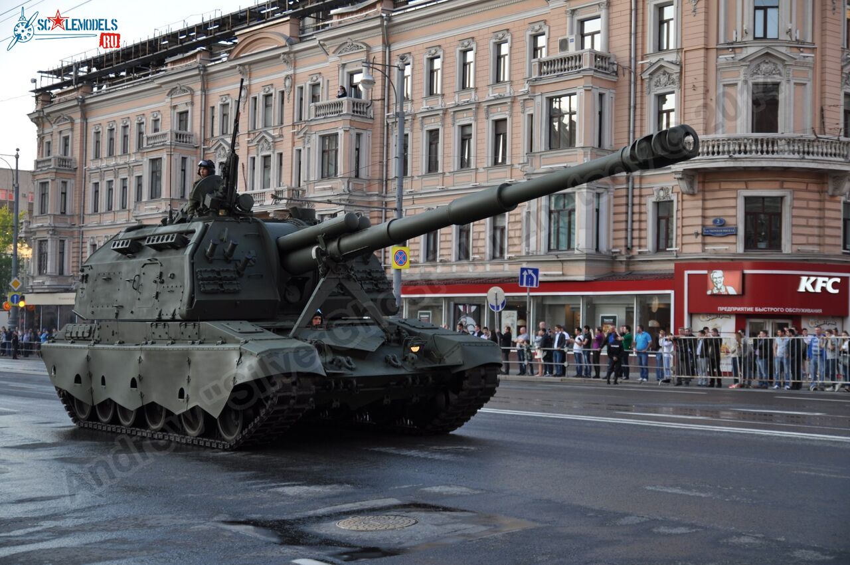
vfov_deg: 25.0
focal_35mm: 54
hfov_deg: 36.9
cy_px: 282
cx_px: 425
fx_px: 1273
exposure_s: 1/320
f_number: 2.8
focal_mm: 36
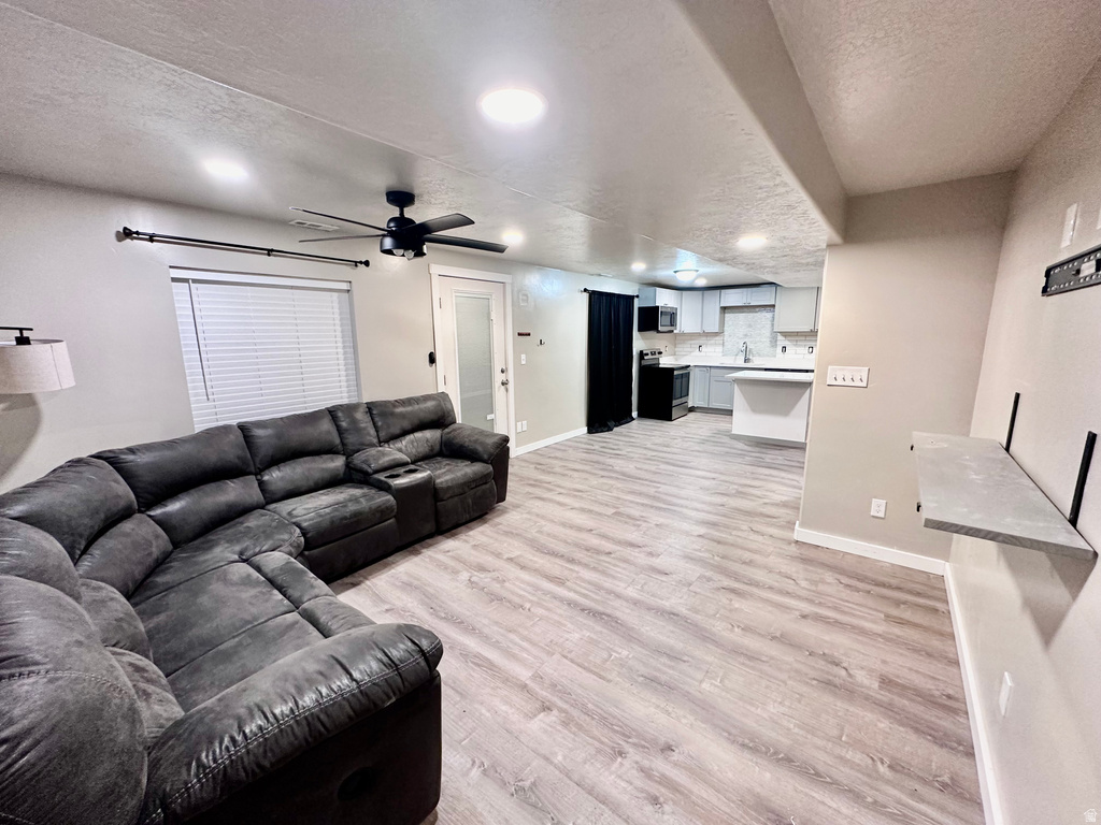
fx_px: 445
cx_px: 550
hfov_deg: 102.1
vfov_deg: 85.7
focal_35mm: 14
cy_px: 412
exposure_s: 1/60
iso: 250
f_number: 2.2
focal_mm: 2.22
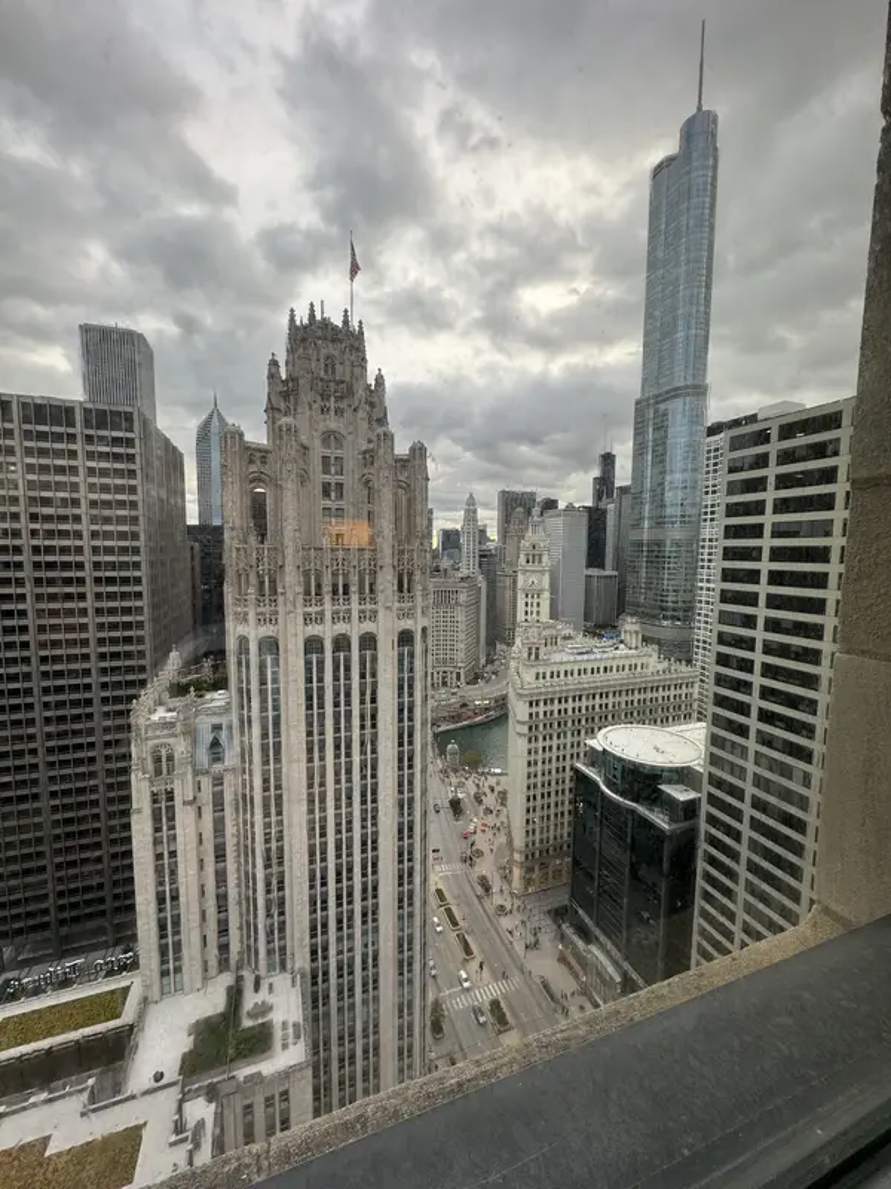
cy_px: 594
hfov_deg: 85.7
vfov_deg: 102.1
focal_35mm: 14
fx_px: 480
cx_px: 446
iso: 40
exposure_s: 1/103
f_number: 2.2
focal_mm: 2.22
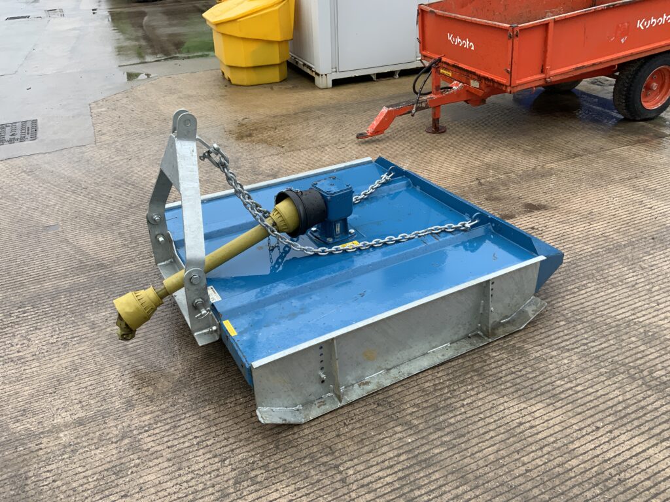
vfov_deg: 48.2
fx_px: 561
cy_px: 251
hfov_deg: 61.7
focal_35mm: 29
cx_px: 335
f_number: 1.8
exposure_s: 1/297
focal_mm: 3
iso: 16
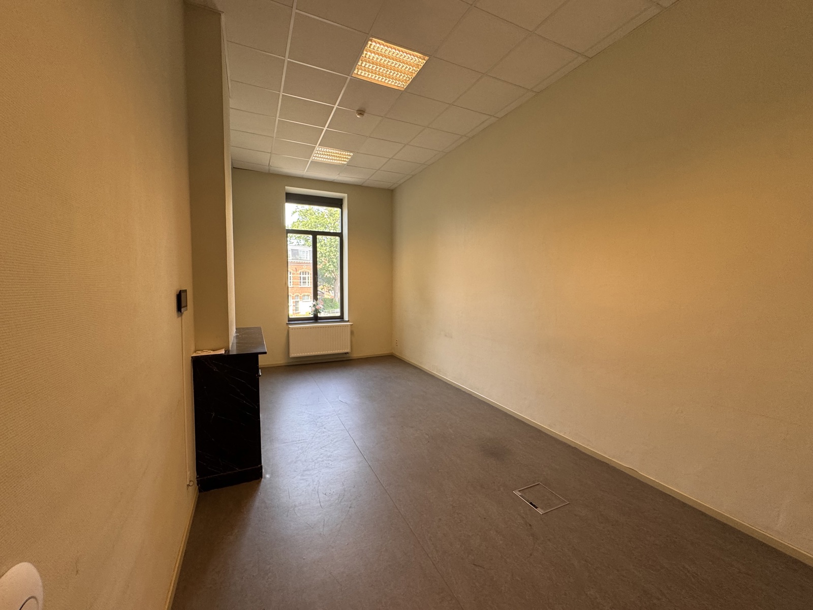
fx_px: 329
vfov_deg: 85.7
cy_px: 305
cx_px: 406
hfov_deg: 102.1
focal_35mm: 14
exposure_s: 1/99
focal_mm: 2.22
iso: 125
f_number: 2.2
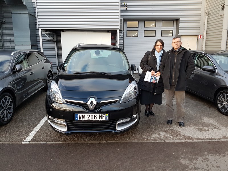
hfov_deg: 67.3
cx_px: 114
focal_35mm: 26
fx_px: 171
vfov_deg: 53.1
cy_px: 86
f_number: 1.7
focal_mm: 4.2
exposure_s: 1/100
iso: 80
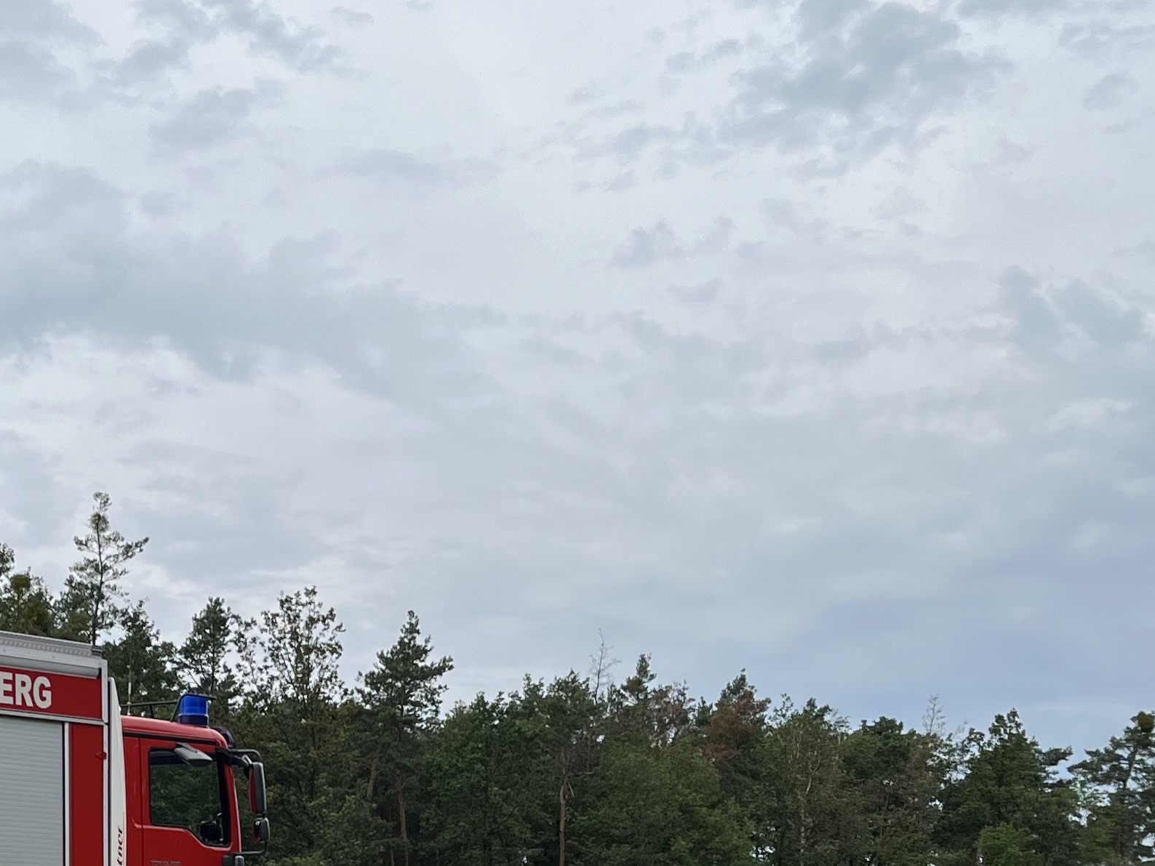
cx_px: 251
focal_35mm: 66
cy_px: 891
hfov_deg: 28.8
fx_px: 2202
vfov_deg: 21.4
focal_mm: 5.1
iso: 50
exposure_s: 1/5076
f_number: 1.6
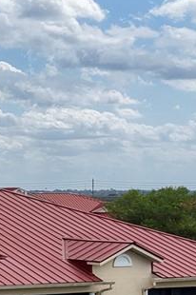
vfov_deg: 15.9
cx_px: -364
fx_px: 1056
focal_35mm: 129
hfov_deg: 8.9
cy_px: 194
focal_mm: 8.67
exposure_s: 1/6400
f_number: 1.8
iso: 210
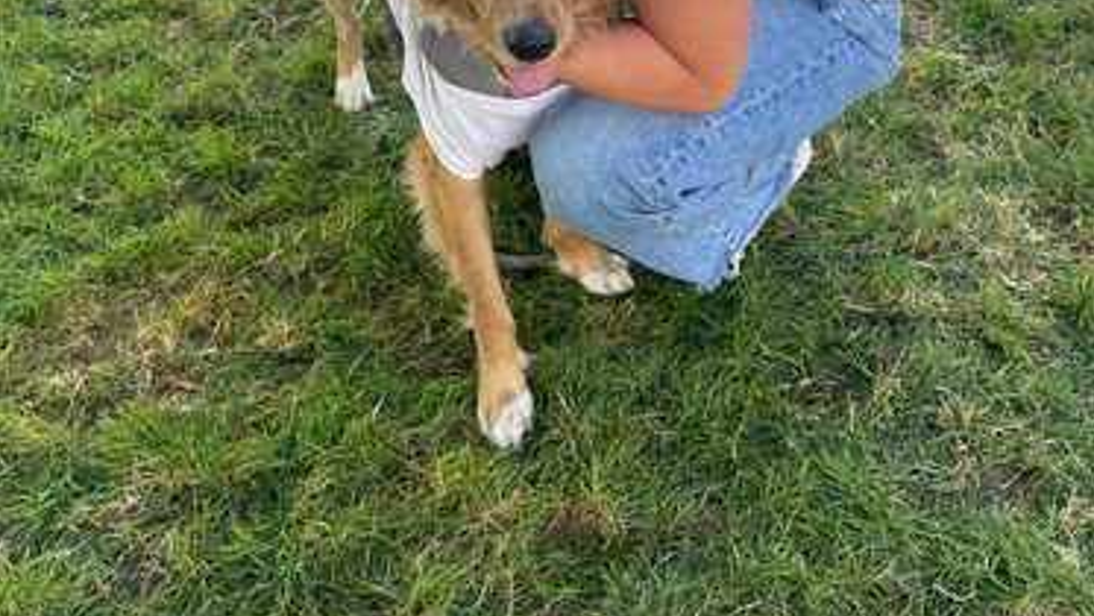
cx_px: 547
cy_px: -47
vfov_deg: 28.6
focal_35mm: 38
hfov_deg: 52.8
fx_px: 1103
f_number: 1.6
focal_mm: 4.2
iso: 32
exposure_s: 1/282
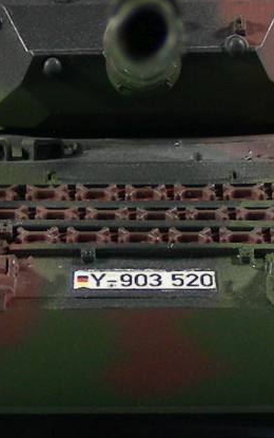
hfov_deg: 13.5
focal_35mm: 97
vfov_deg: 21.4
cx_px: 153
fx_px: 1157
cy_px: 174
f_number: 3.5
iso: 50
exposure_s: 1/11.7
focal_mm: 6.3
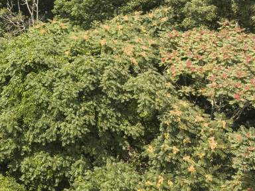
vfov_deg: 18.0
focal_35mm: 80
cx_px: -149
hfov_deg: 20.2
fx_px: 589
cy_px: 4
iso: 100
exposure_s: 1/40
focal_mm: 12.29
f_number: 8
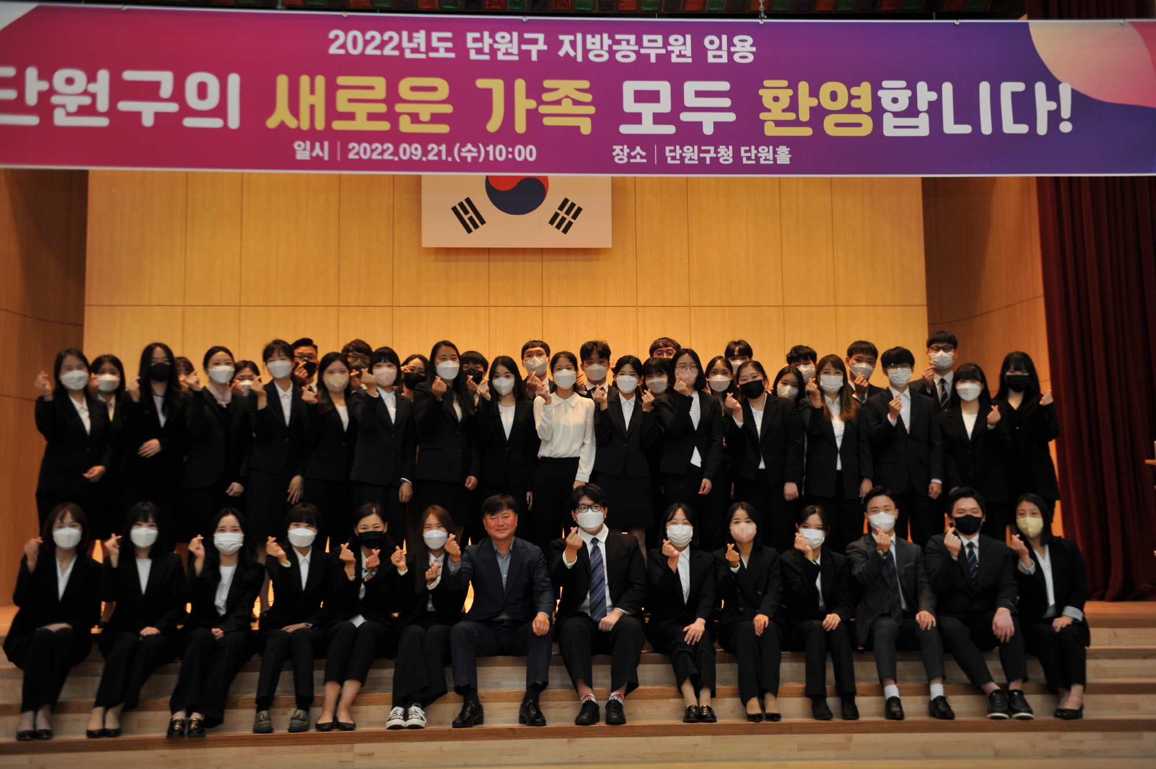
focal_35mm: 40
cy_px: 384
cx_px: 578
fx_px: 1283
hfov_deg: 48.5
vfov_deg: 33.3
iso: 250
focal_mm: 40
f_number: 2.8
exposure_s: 1/60
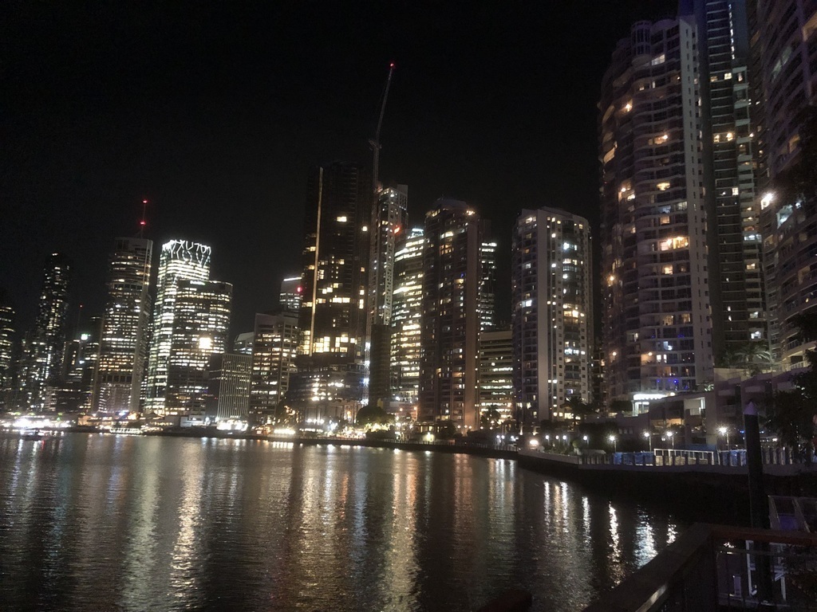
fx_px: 661
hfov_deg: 63.4
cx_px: 408
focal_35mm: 28
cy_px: 306
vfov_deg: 49.7
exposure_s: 1/4
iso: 250
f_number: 1.8
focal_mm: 4
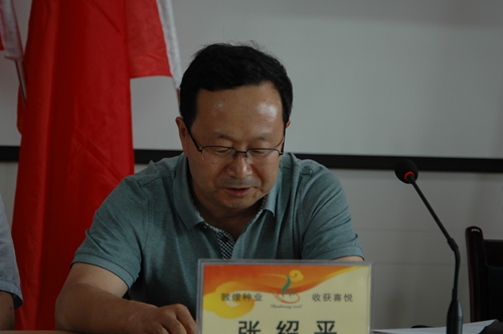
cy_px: 167
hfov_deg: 20.9
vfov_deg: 14.0
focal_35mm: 98
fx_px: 1361
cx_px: 252
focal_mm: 65
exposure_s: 1/30
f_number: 5.3
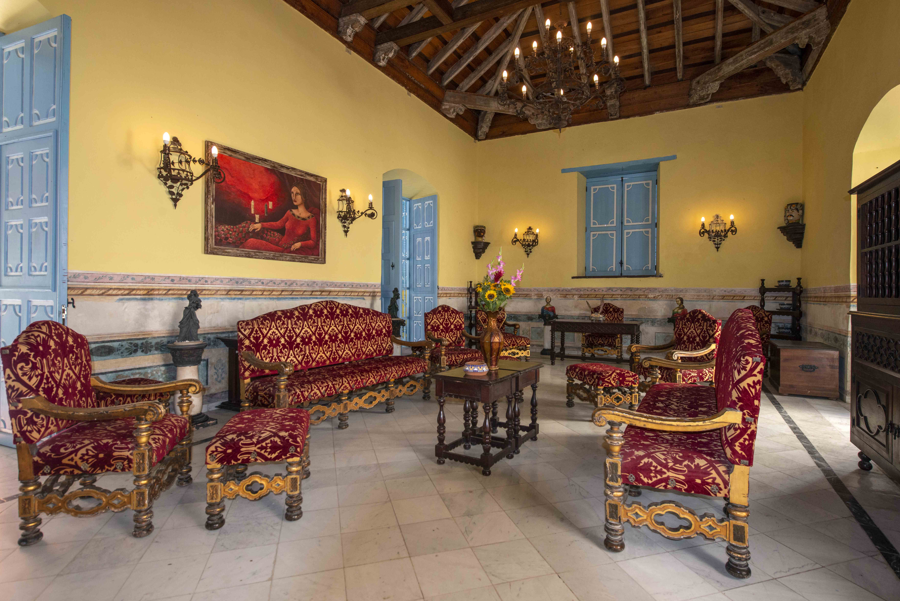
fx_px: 450
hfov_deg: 90.0
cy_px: 300
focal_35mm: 18
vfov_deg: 67.4
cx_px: 450
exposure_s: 1/125
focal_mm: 18
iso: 1250
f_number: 6.3
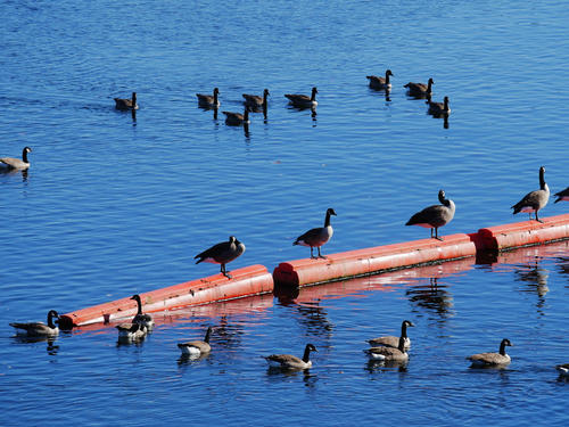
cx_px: 284
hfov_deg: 6.6
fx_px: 4931
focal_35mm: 300
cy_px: 214
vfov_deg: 5.0
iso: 200
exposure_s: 1/800
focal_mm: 150
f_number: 5.6
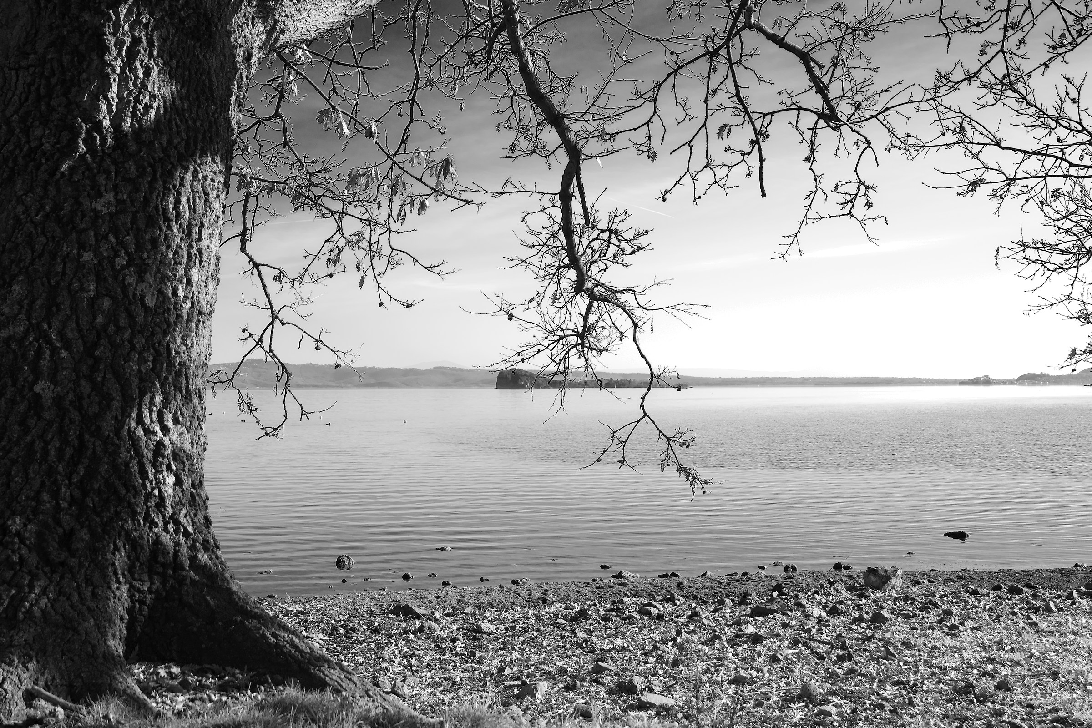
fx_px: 1304
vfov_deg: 31.2
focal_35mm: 43
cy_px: 364
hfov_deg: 45.4
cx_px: 546
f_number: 8
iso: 100
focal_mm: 29
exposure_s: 1/160
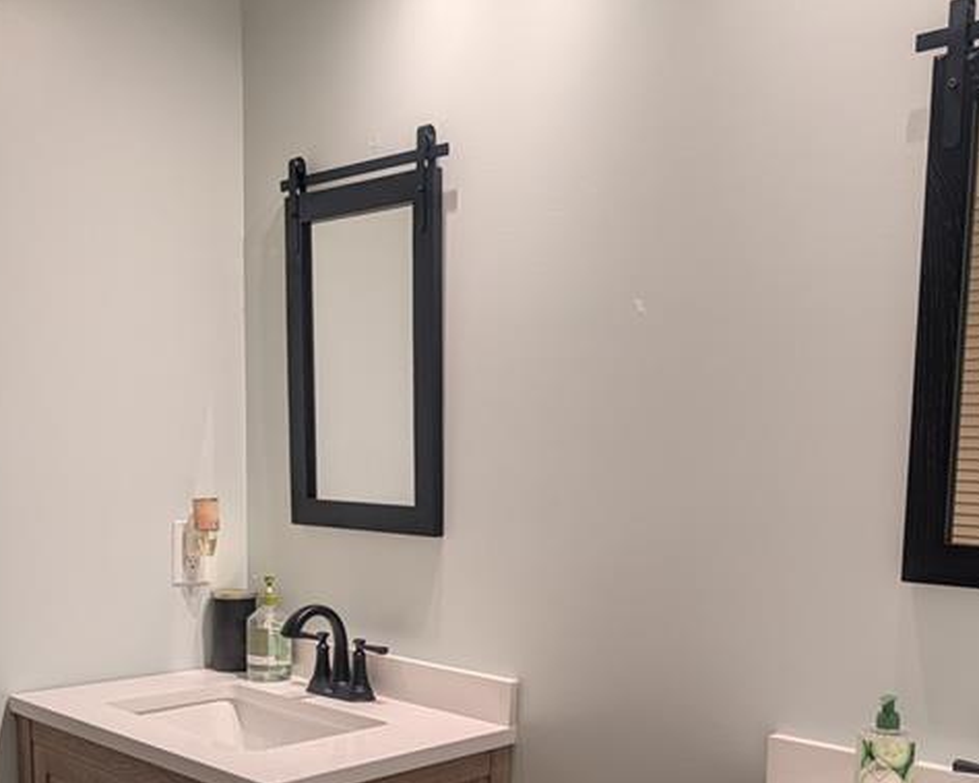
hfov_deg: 47.9
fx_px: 1101
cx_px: 533
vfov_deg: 37.8
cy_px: 622
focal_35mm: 38
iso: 30
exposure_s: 1/30
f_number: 1.68
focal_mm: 6.9
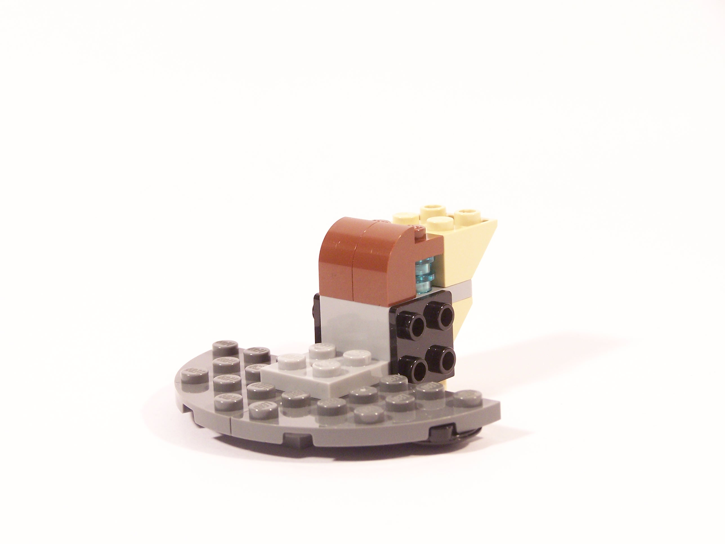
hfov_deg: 20.9
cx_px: 362
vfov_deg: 15.7
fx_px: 1969
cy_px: 272
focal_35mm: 94
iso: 200
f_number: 3.6
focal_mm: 15.6
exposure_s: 1/20
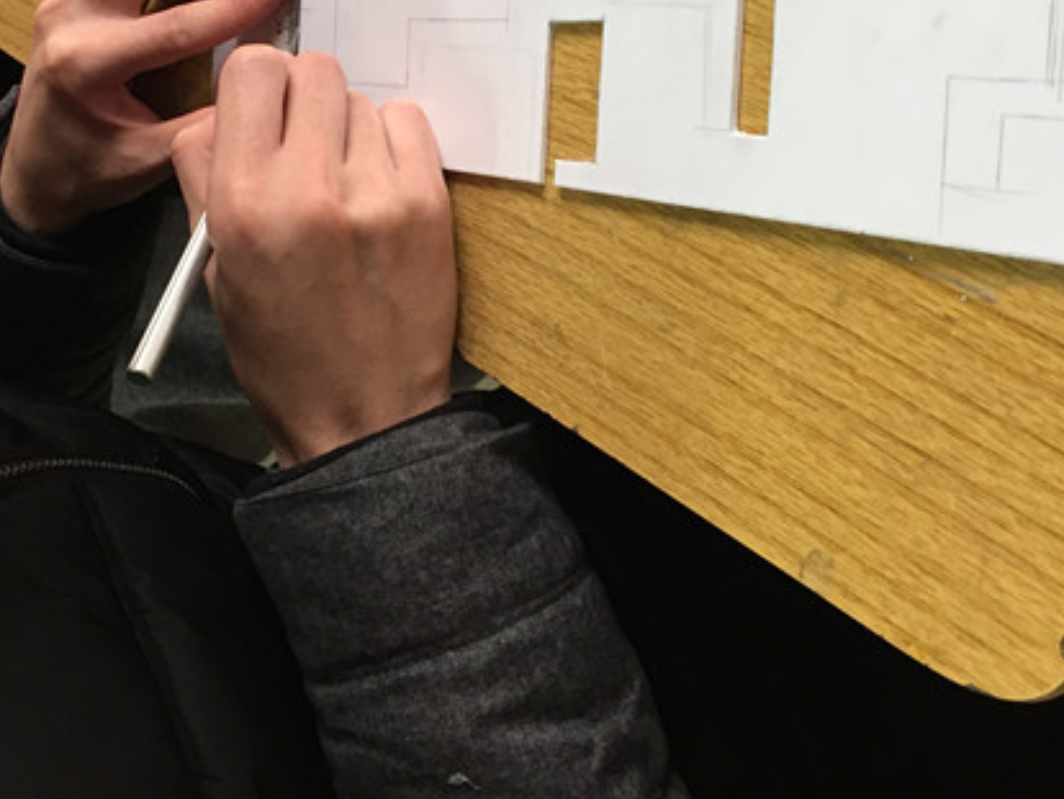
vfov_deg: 25.5
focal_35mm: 56
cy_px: 110
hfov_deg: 34.1
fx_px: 1722
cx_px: 373
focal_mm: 4.15
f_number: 2.2
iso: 100
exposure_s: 1/33
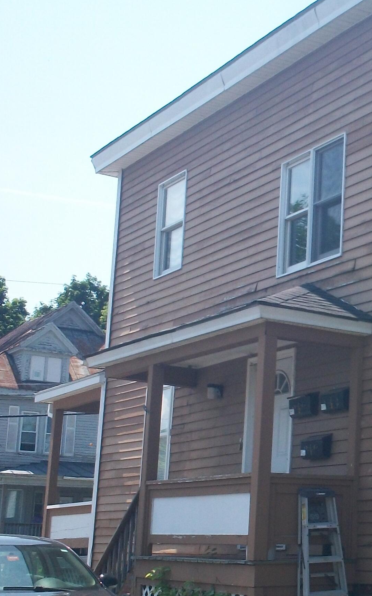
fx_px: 1135
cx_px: 405
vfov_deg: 29.3
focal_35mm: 70
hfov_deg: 18.0
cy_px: 332
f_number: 4.5
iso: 80
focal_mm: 6.3
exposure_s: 1/320
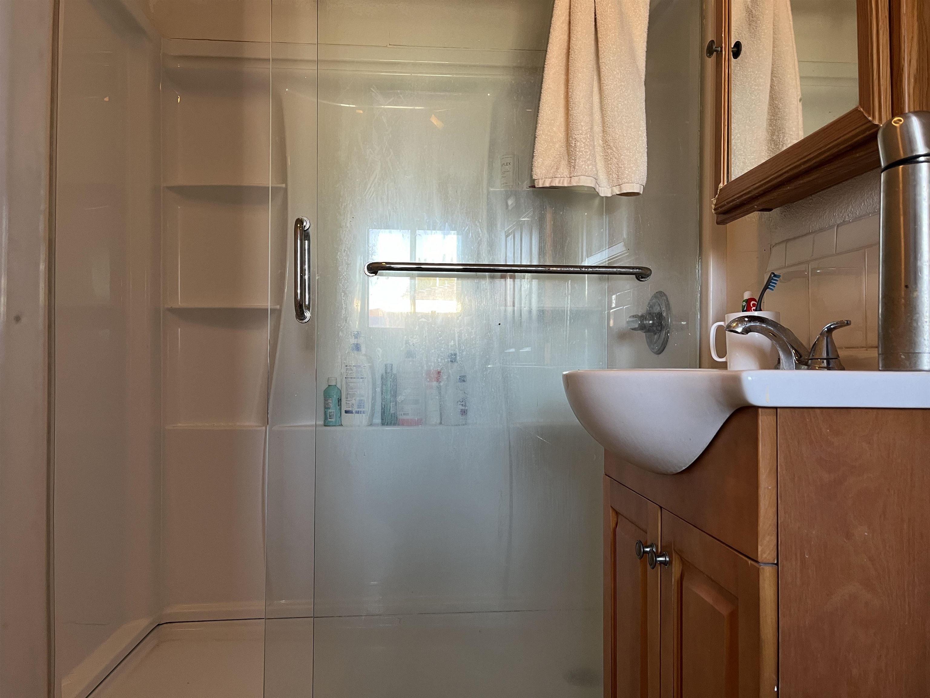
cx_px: 465
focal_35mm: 26
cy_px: 349
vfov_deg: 53.1
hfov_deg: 67.3
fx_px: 699
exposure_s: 1/60
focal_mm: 5.1
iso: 125
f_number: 1.6
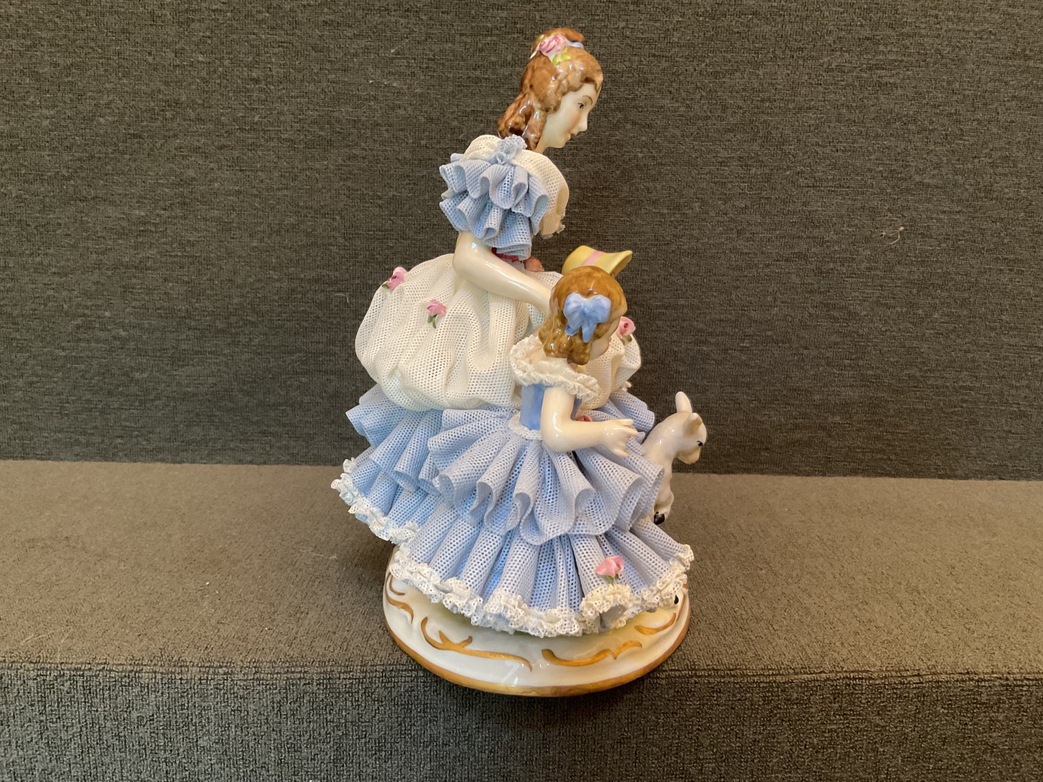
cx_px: 522
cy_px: 391
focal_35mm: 29
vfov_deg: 48.2
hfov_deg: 61.7
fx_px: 874
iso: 320
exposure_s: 1/40
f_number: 1.8
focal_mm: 3
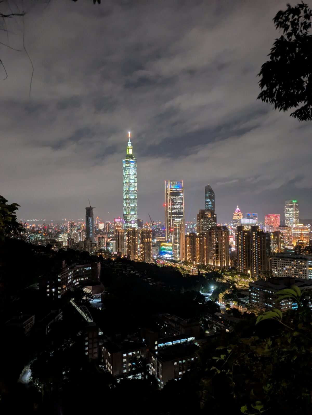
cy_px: 208
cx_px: 156
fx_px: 300
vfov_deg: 69.4
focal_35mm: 25
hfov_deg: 54.9
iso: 528
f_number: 1.89
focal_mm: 5.43
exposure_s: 1/15
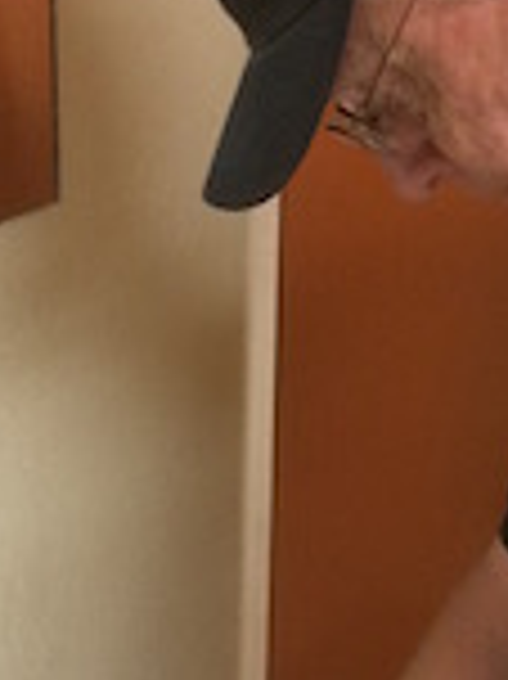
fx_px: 1803
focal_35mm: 92
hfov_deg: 16.0
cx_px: 364
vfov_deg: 21.2
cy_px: 509
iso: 250
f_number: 2.2
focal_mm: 4.15
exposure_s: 1/24
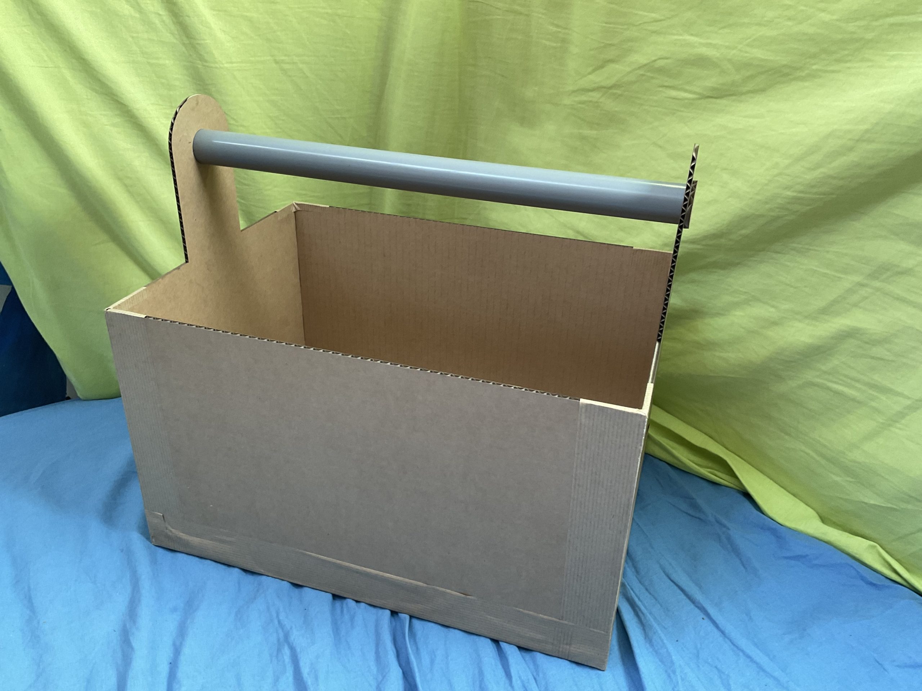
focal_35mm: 29
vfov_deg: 48.2
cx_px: 461
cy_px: 346
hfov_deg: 61.7
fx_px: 772
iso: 64
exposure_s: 1/65
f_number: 1.8
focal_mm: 3
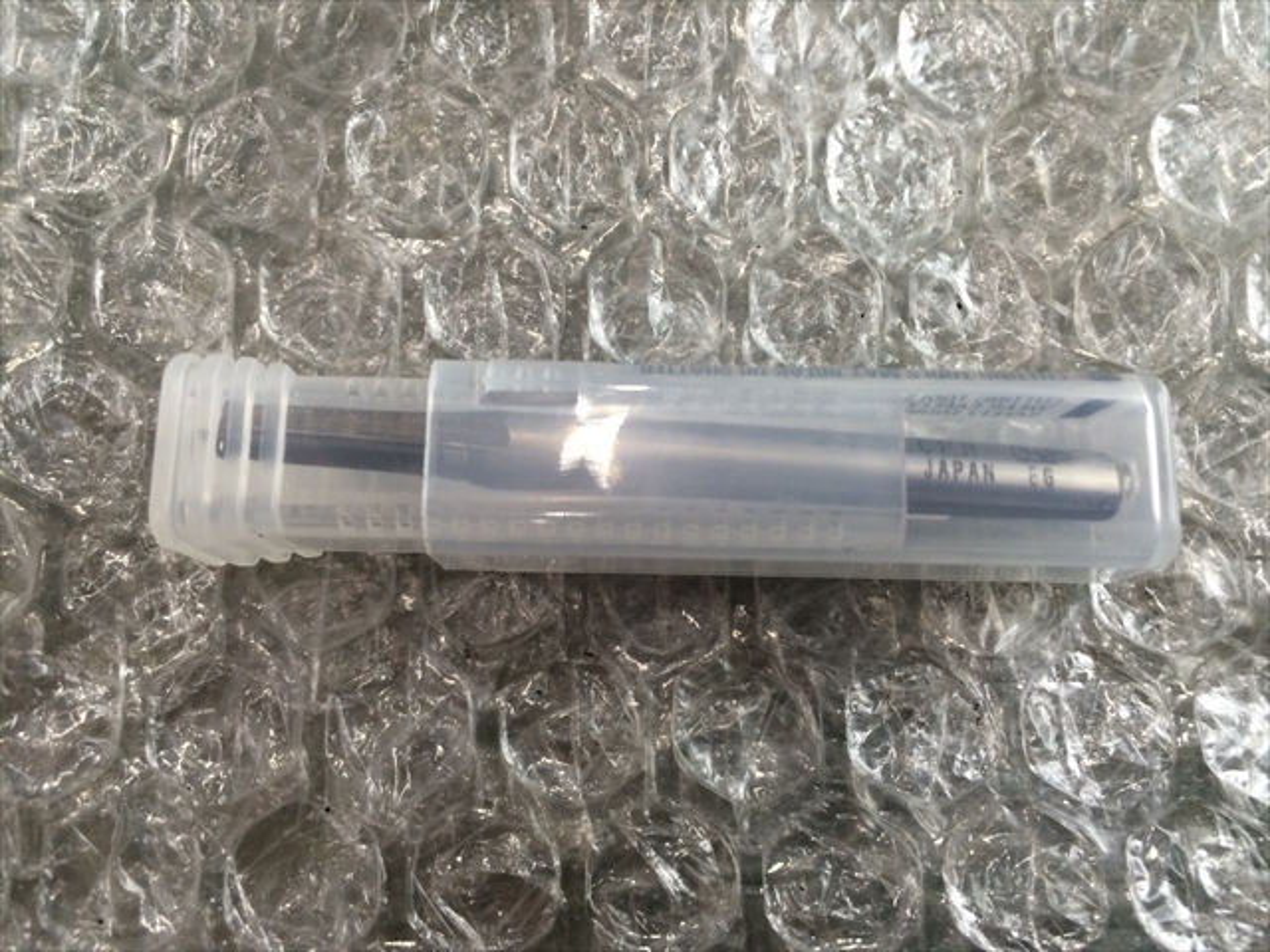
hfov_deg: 61.7
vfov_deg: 48.2
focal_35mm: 29
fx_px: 1064
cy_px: 476
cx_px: 635
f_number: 2.2
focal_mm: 4.15
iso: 80
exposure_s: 1/30
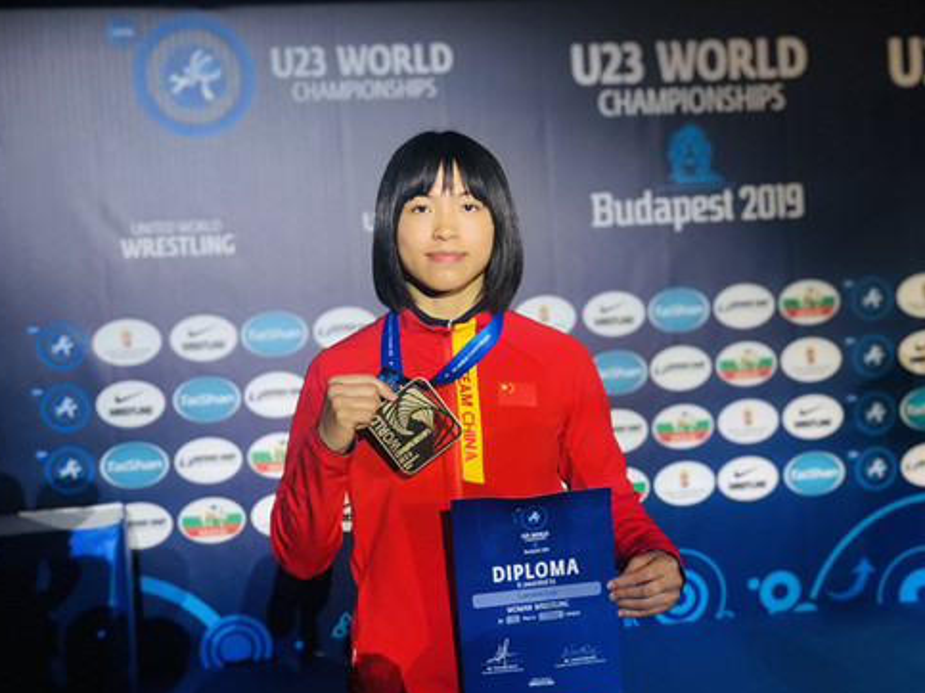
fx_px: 1576
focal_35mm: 59
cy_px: 357
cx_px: 454
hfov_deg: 32.7
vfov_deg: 24.8
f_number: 2.8
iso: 50
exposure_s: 1/30
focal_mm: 6.6
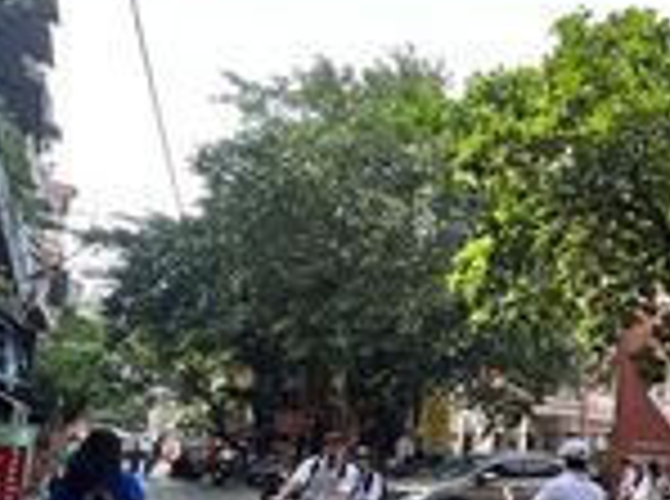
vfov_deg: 39.1
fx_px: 676
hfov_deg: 44.2
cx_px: 683
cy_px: 392
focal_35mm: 35
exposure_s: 1/222
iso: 32
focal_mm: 1.57
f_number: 1.8
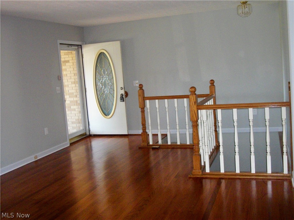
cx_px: 147
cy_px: 110
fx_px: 340
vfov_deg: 36.0
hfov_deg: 46.8
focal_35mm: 40
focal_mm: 7.1
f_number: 3.2
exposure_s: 1/160
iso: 400
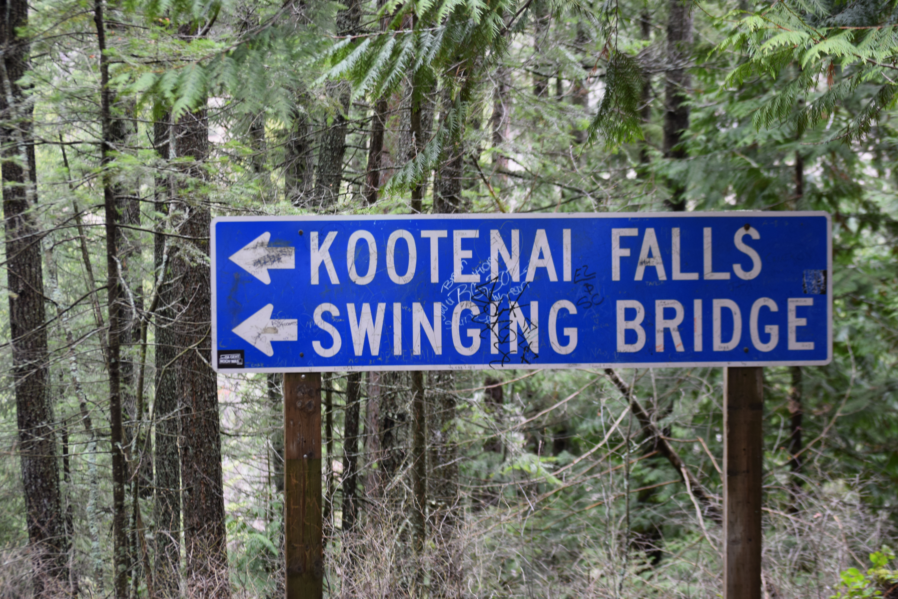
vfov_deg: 16.6
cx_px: 449
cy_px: 300
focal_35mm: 82
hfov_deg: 24.6
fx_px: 2058
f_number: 4.5
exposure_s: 1/80
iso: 400
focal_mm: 55
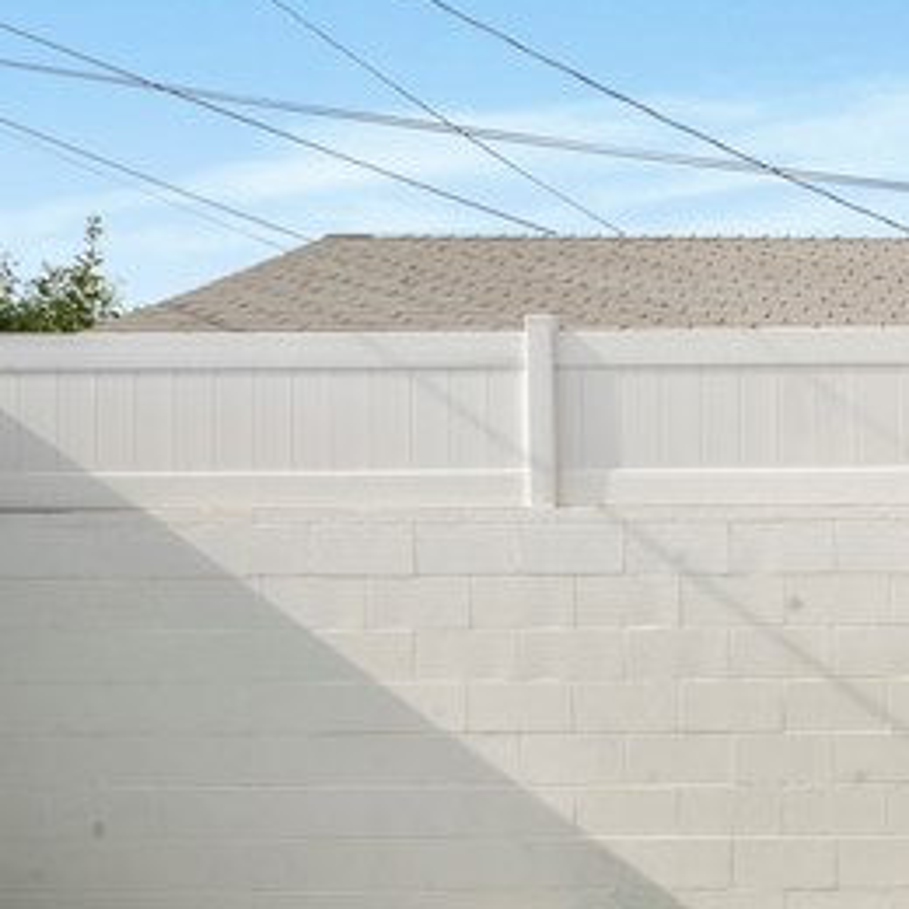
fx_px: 1307
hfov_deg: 33.8
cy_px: 593
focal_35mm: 44
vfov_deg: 38.0
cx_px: 979
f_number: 22
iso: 250
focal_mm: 14
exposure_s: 1/25
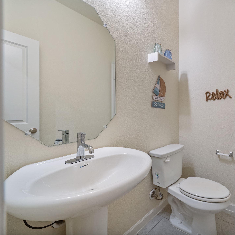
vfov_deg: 80.7
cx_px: 174
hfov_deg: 75.4
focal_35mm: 18
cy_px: 117
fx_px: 138
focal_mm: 14
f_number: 11
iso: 100
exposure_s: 1/1.25
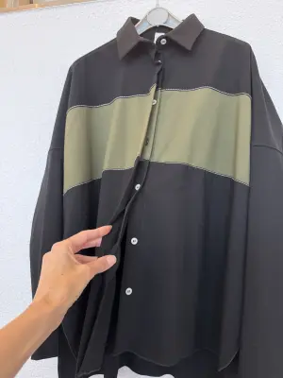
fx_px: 262
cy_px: 189
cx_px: 142
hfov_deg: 56.8
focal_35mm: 24
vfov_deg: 71.6
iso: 1000
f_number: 1.78
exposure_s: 1/40
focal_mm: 6.76
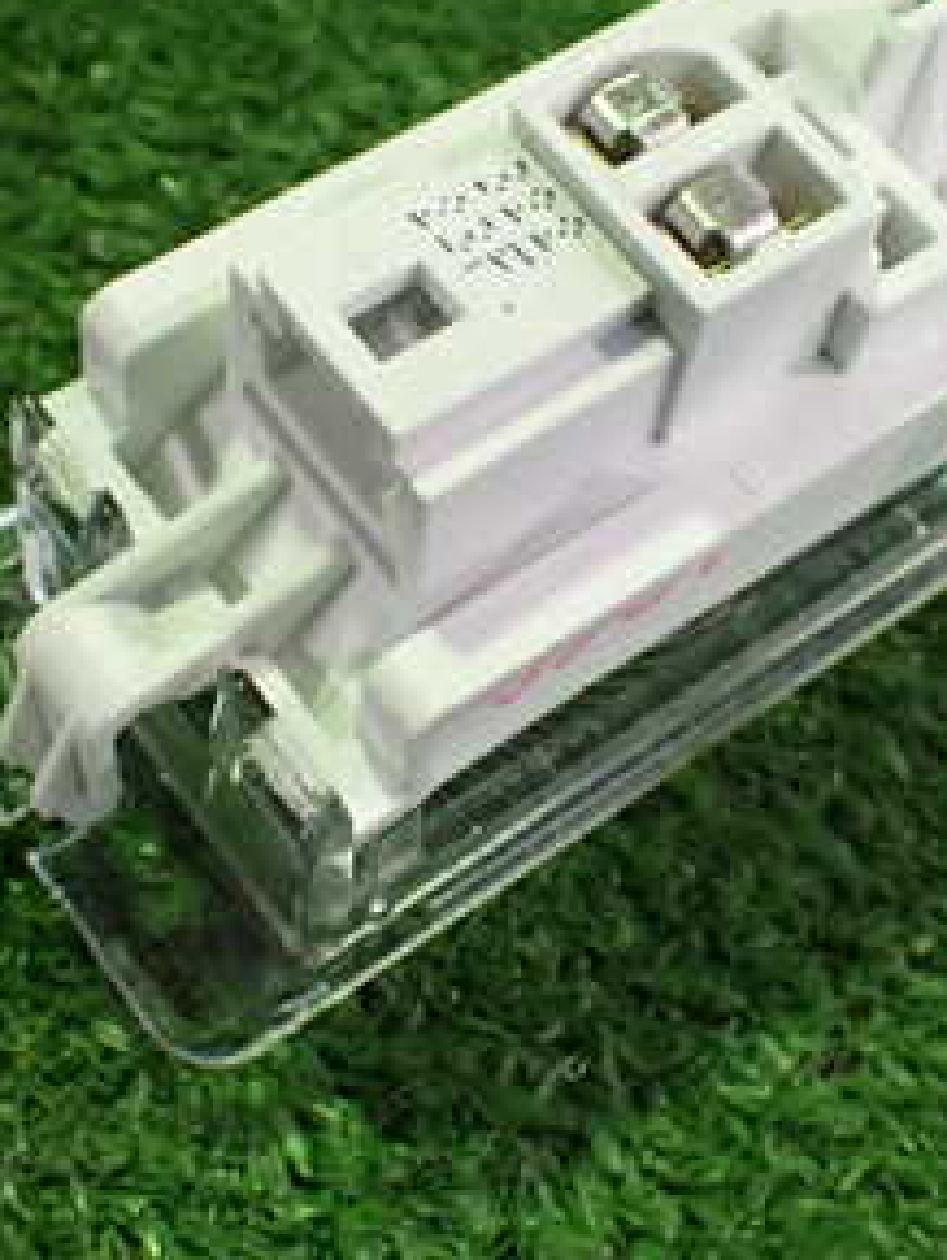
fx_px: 2258
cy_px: 534
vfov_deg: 31.1
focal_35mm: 62
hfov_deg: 23.7
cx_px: 504
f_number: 2.3
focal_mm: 5.4
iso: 800
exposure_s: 1/80
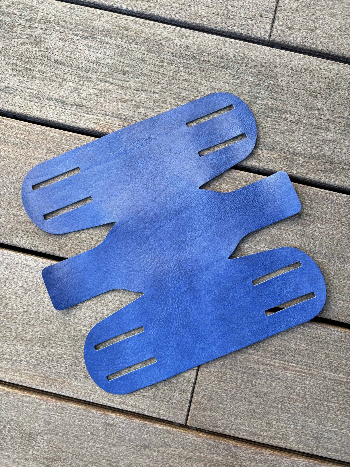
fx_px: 351
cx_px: 175
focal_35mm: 26
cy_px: 234
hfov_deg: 53.1
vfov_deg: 67.3
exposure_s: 1/169
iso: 40
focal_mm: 5.96
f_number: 1.6
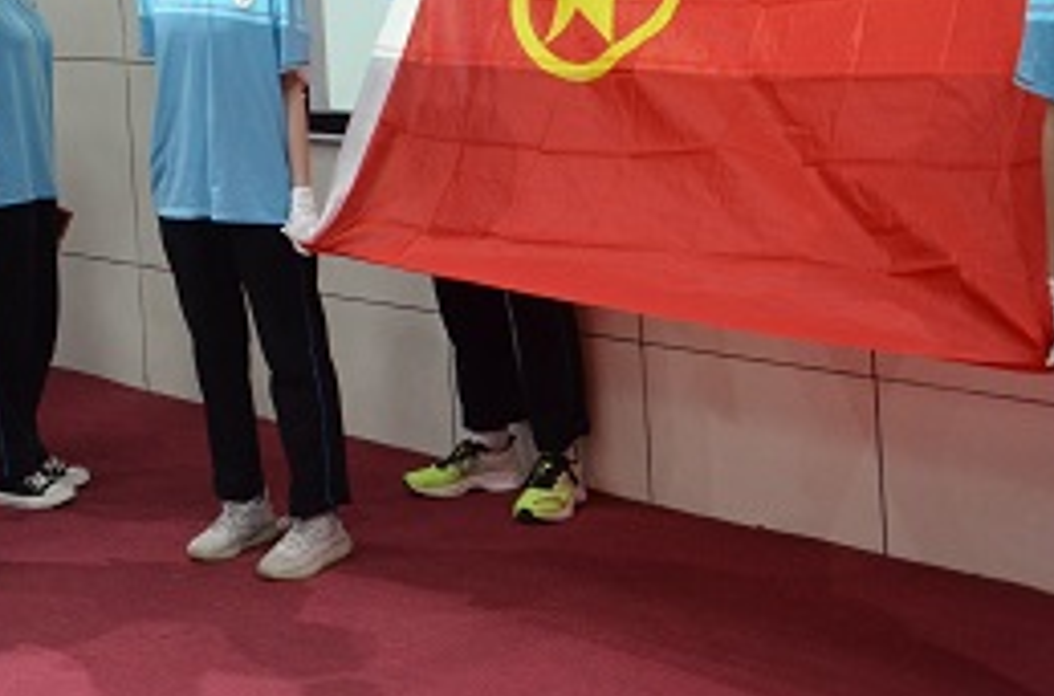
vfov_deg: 17.4
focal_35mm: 73
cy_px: -218
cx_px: -126
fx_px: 2131
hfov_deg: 25.6
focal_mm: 18
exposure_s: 1/90
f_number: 4.8
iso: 1000
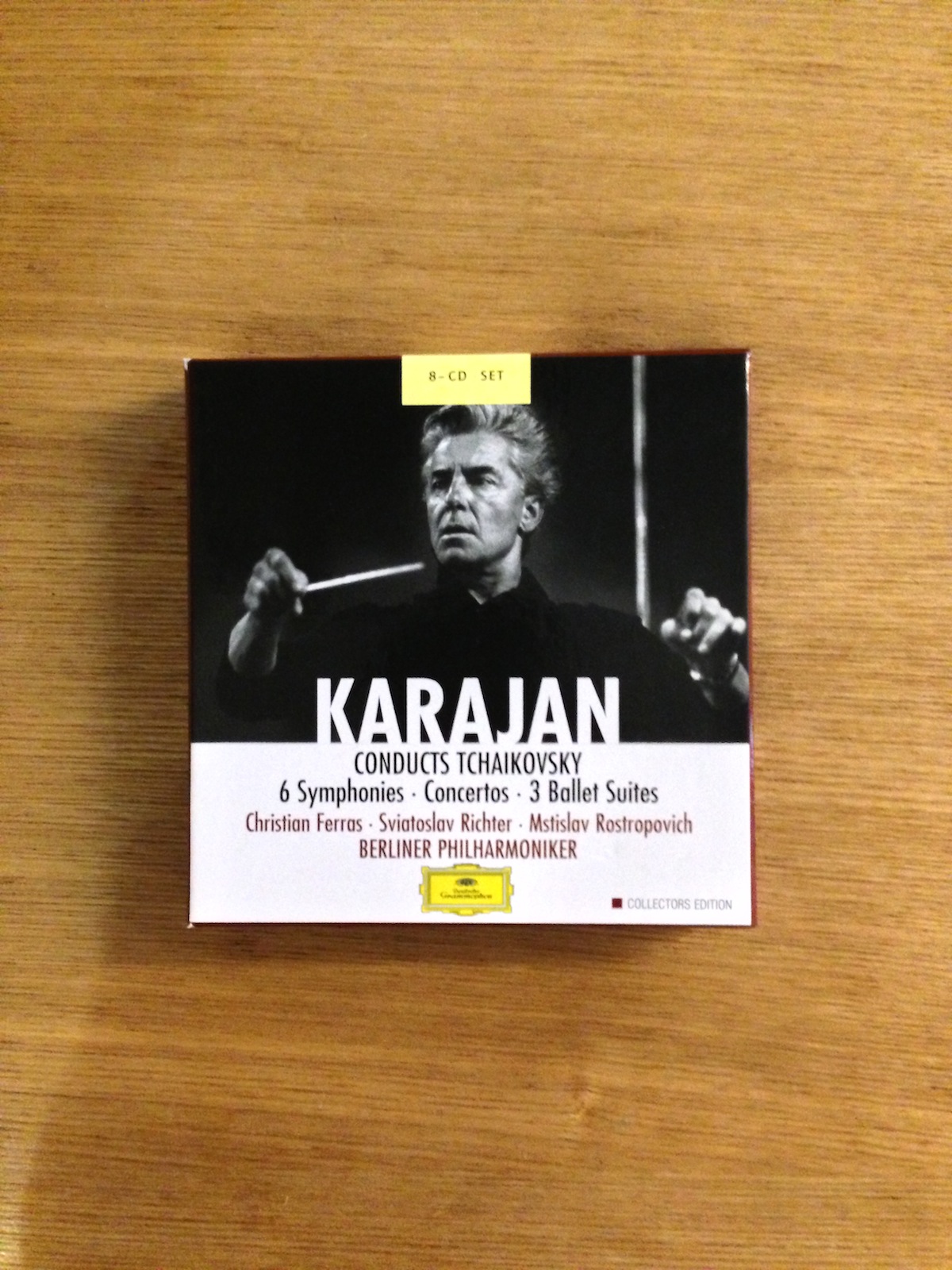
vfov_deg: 55.4
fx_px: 1210
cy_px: 635
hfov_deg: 42.9
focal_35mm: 33
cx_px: 476
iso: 800
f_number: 2.4
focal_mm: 4.13
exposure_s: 1/15
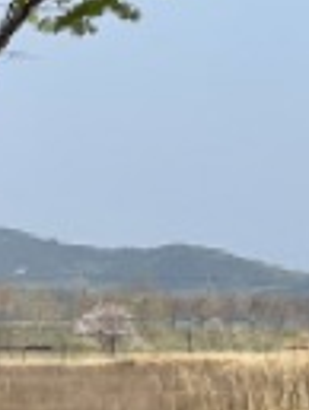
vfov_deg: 7.6
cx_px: -379
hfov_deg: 5.6
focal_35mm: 258
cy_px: -86
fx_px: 3066
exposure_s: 1/1996
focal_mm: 6
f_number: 2
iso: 25
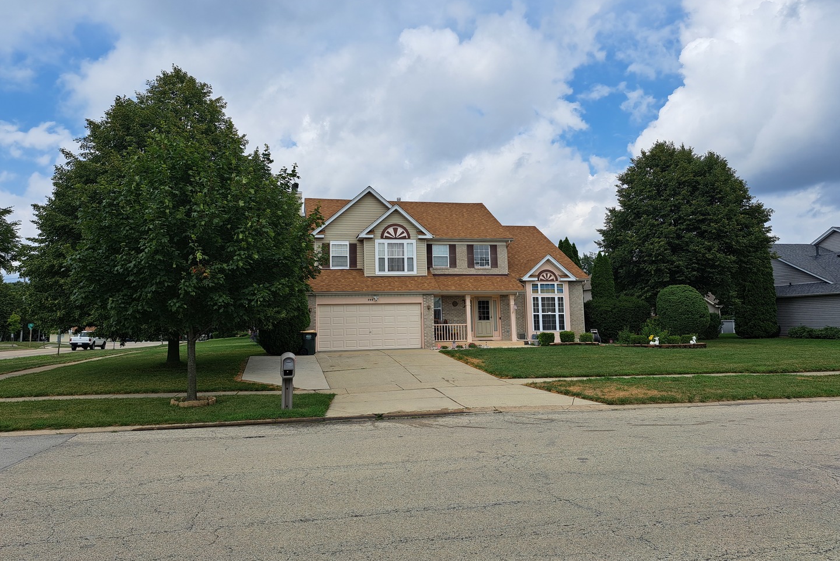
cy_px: 252
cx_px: 420
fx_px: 583
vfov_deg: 51.2
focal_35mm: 25
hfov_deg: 71.5
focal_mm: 5.23
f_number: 1.8
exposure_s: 1/1610
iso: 50
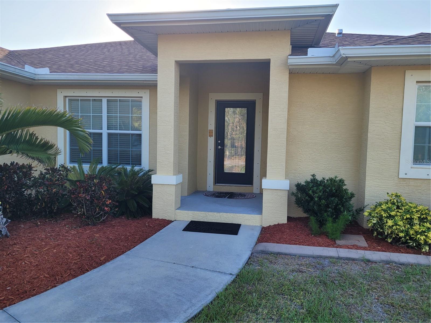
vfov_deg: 53.1
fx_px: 324
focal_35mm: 26
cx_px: 216
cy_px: 162
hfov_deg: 67.3
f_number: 1.8
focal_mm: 5.4
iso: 40
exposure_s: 1/562
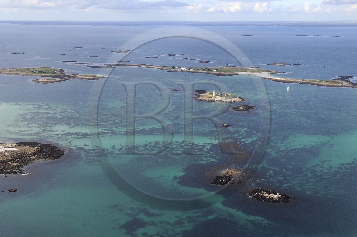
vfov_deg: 28.0
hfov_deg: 41.2
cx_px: 178
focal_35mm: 48
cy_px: 118
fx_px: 475
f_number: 8
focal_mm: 48
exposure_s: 1/800
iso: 1000
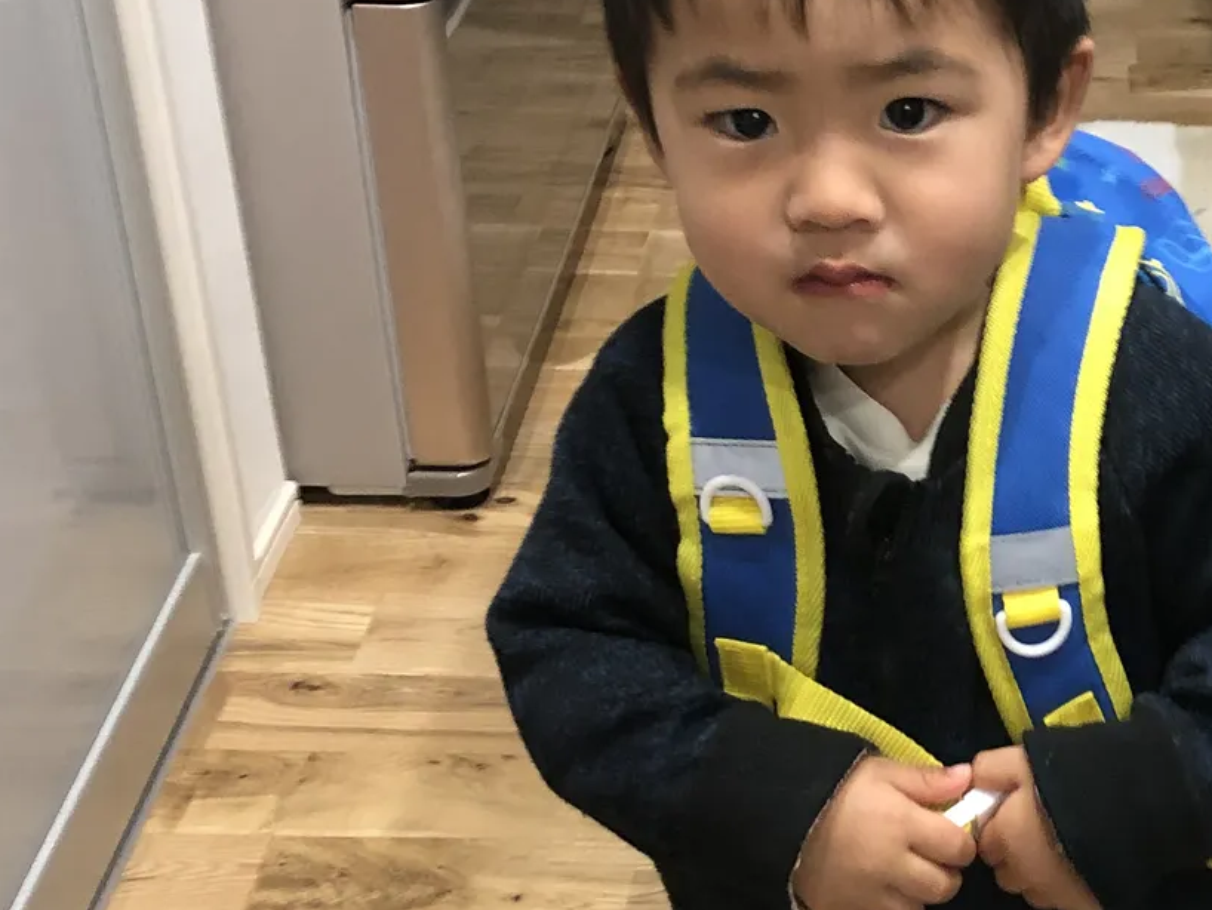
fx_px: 2557
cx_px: 1129
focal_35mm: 73
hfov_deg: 25.7
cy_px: 611
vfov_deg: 20.1
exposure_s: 1/60
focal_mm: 3.99
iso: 200
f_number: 1.8
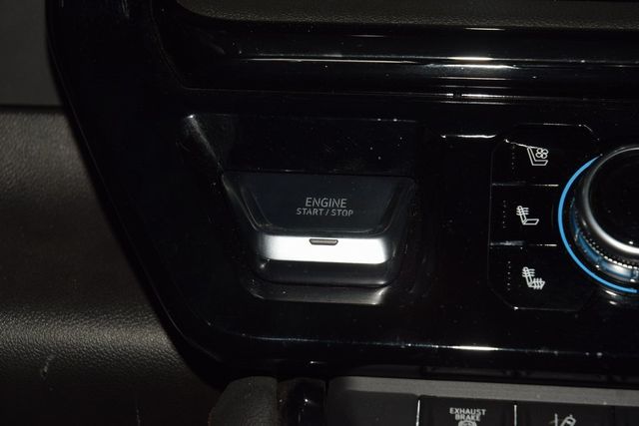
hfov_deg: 19.5
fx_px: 1864
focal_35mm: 105
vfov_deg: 13.0
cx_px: 320
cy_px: 213
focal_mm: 70
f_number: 8
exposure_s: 1/125
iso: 100
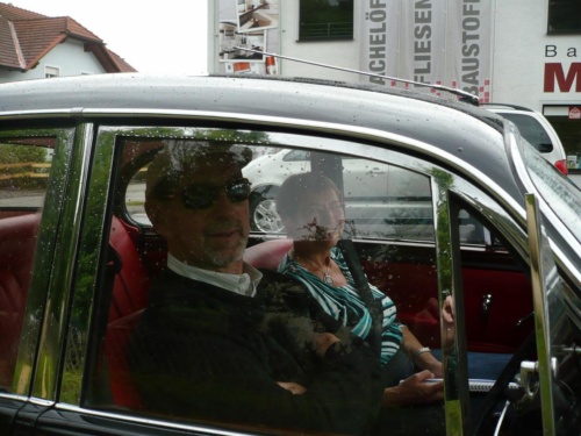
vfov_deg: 39.7
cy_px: 218
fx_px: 604
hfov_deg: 51.4
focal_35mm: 36
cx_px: 290
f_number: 2.9
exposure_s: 1/320
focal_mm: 6
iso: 100
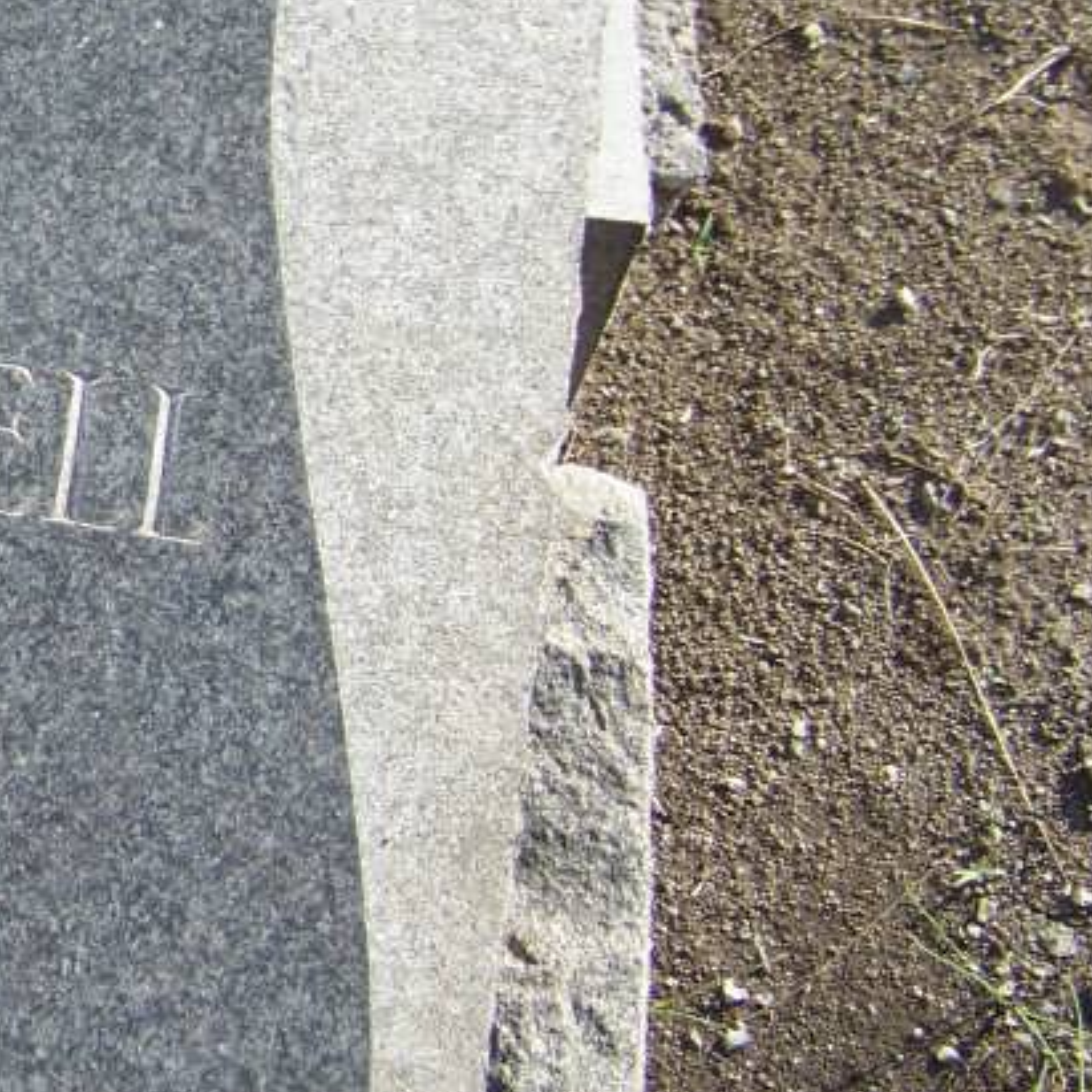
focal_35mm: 93
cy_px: 417
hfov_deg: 17.5
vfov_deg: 18.7
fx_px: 3319
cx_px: -351
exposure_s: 1/500
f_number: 2.8
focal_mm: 5.85
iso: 64
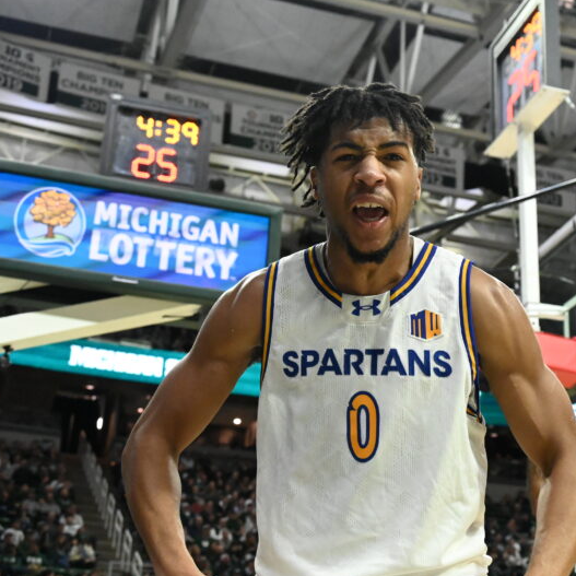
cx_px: 385
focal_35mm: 66
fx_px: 1242
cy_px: 289
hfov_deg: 26.0
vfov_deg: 26.1
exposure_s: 1/1600
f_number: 5
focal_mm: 40
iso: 10000
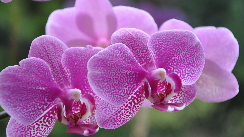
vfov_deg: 7.3
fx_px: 1071
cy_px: 73
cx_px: 122
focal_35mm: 166
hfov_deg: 13.0
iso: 1000
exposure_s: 1/30
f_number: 5.6
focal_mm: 105
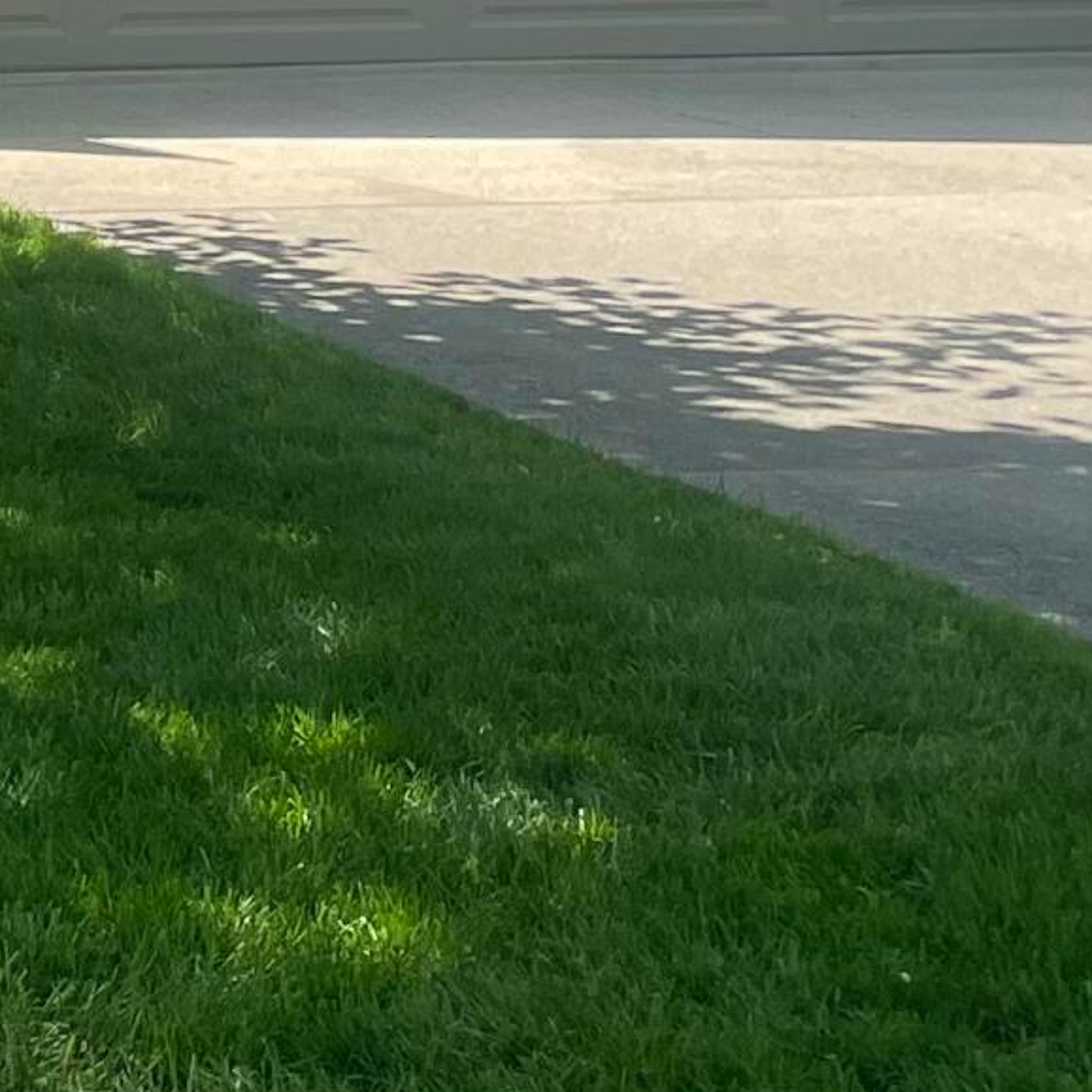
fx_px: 4247
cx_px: -958
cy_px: -626
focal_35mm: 119
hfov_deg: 13.1
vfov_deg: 13.6
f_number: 1.6
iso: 32
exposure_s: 1/979
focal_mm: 4.2
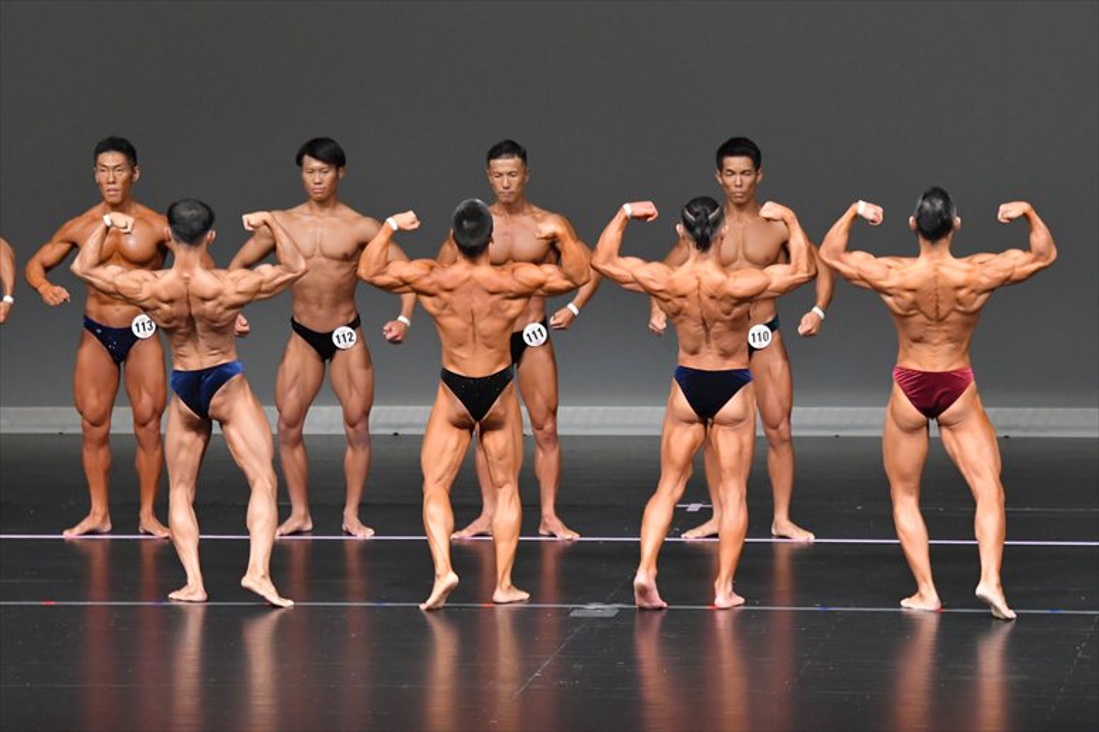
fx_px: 7323
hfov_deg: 8.6
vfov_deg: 5.7
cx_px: 550
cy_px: 366
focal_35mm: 240
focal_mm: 160
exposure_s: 1/400
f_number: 5.6
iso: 5000
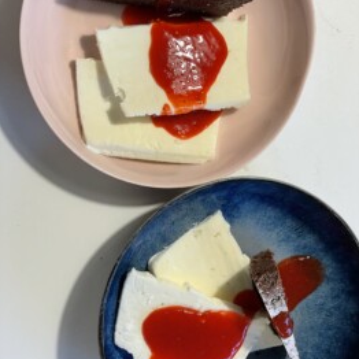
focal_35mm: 62
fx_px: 727
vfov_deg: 27.7
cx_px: 180
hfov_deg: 27.7
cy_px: 150
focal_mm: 6
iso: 160
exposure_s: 1/100
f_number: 2
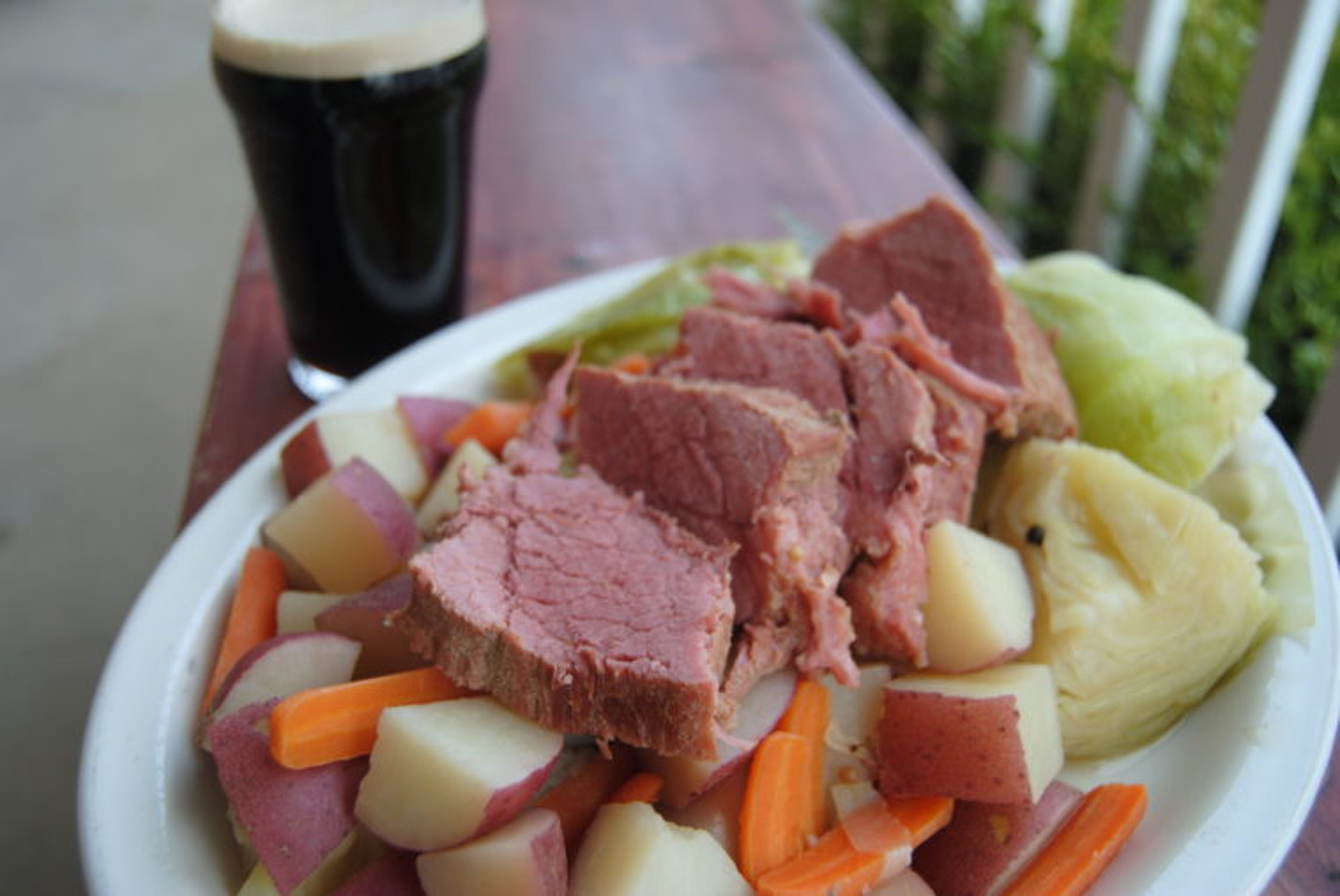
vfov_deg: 38.4
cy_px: 448
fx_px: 1285
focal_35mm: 34
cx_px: 670
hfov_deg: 55.1
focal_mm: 23
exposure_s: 1/125
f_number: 3.8
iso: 220
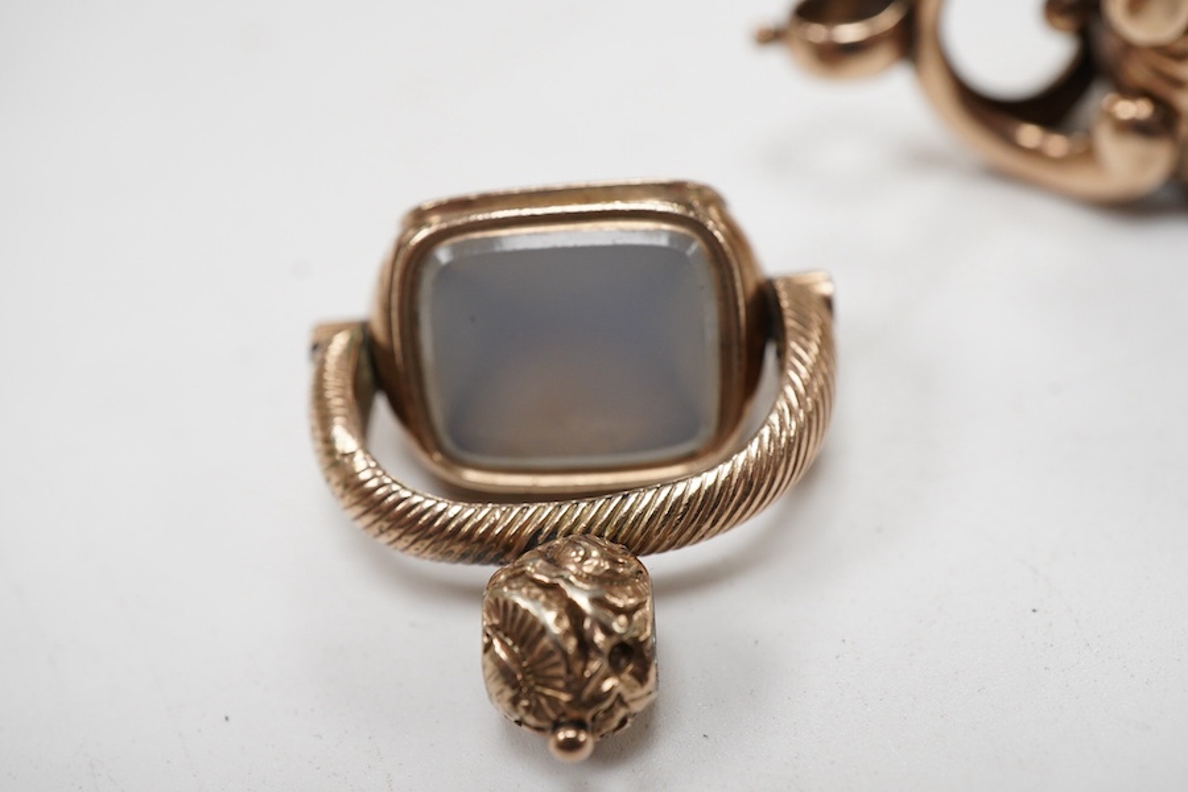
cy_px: 396
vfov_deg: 29.9
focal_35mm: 45
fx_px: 1485
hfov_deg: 43.6
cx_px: 594
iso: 1250
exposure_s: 1/125
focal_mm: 30
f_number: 11
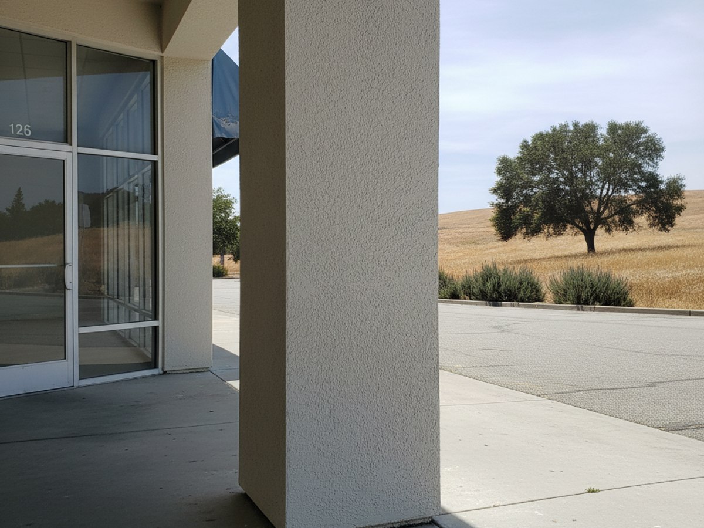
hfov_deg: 73.9
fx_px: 468
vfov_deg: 58.9
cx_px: 352
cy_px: 264
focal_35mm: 23
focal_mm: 6.4
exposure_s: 1/1975
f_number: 1.8
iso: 411
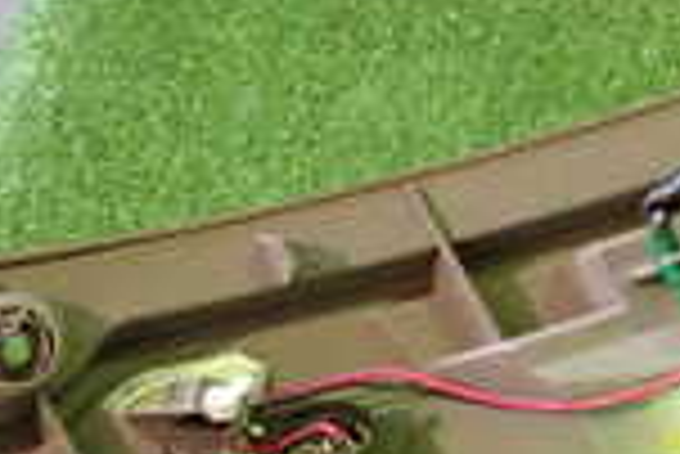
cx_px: 770
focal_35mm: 124
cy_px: 162
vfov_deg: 11.1
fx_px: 2344
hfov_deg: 16.0
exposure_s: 1/30
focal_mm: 5.4
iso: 400
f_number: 2.3
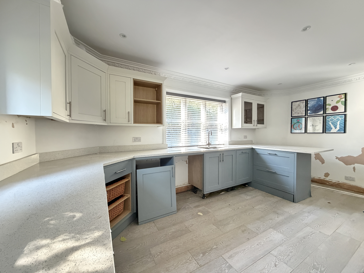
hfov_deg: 102.1
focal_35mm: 14
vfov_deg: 85.7
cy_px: 136
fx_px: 147
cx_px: 182
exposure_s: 1/60
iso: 1000
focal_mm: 2.22
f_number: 2.2
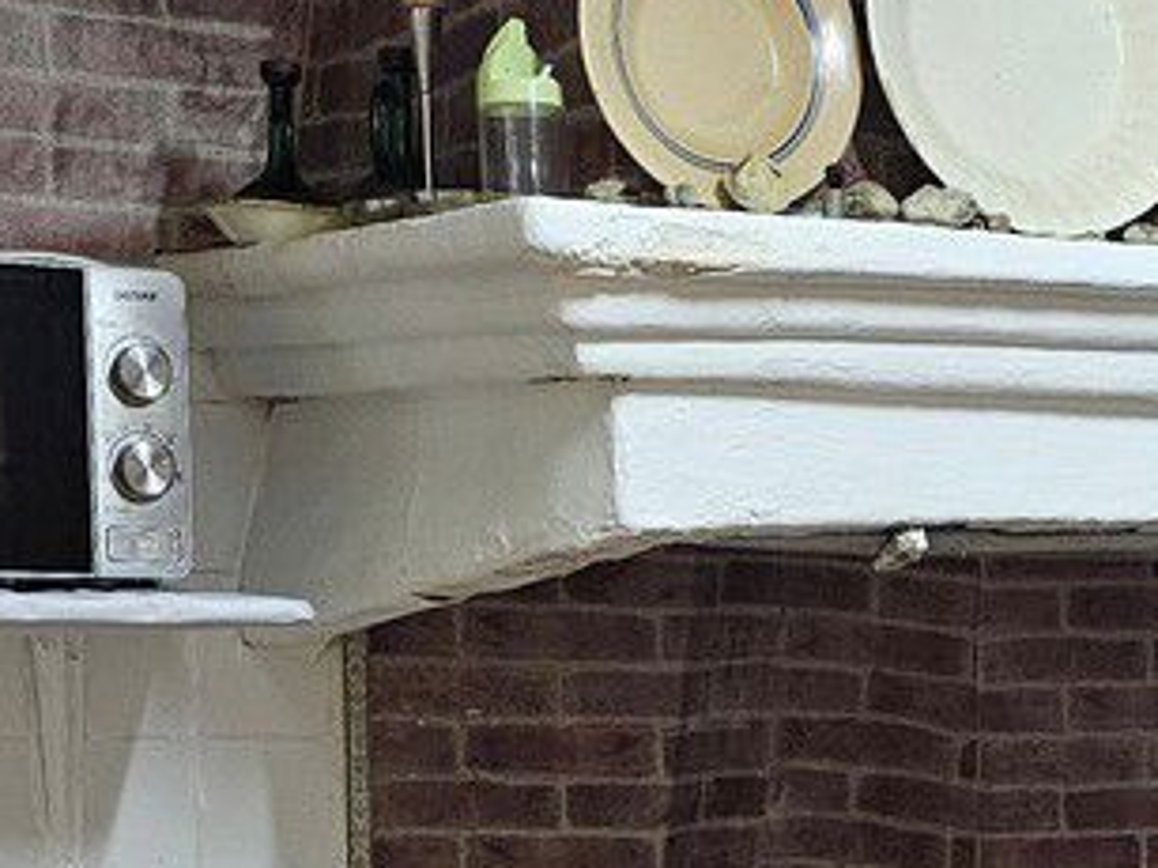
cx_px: 996
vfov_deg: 14.5
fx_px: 3210
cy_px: 1242
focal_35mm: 96
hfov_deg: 20.1
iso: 640
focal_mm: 6.3
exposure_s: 1/33.3
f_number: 1.7
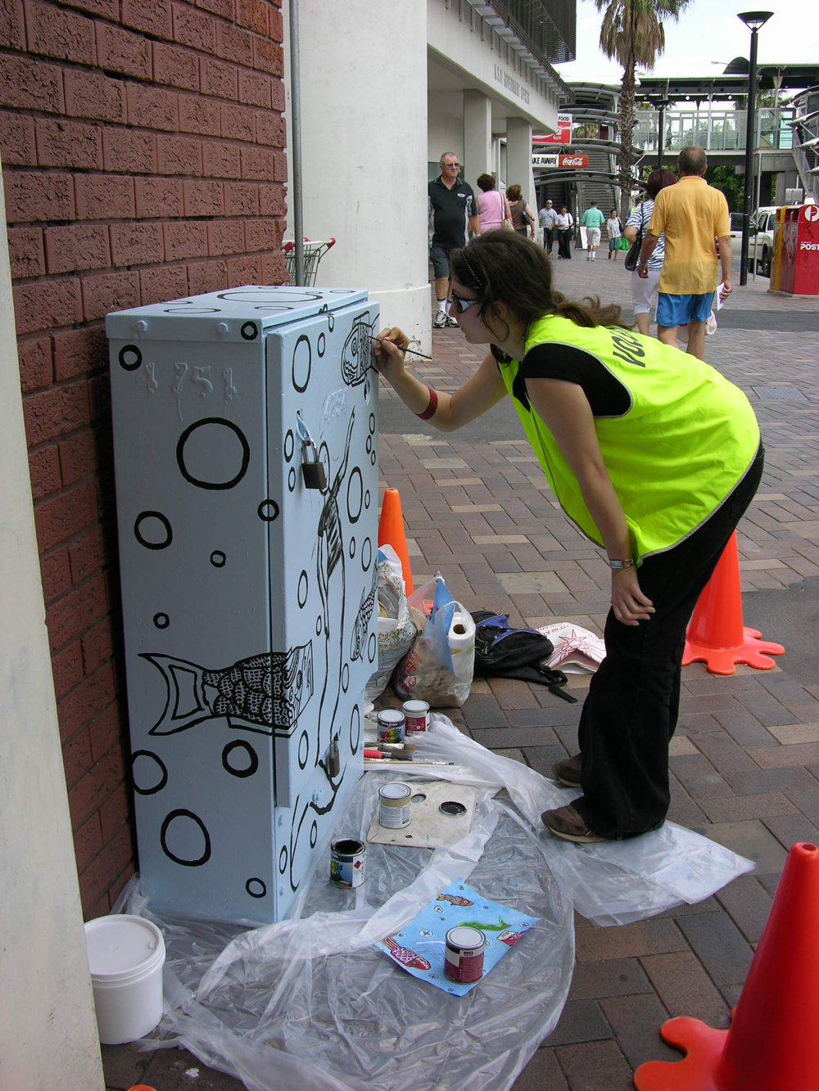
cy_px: 546
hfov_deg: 38.7
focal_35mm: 37
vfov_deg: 50.1
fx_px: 1167
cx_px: 410
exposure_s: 1/128
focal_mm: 9.5
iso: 50
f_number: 4.5
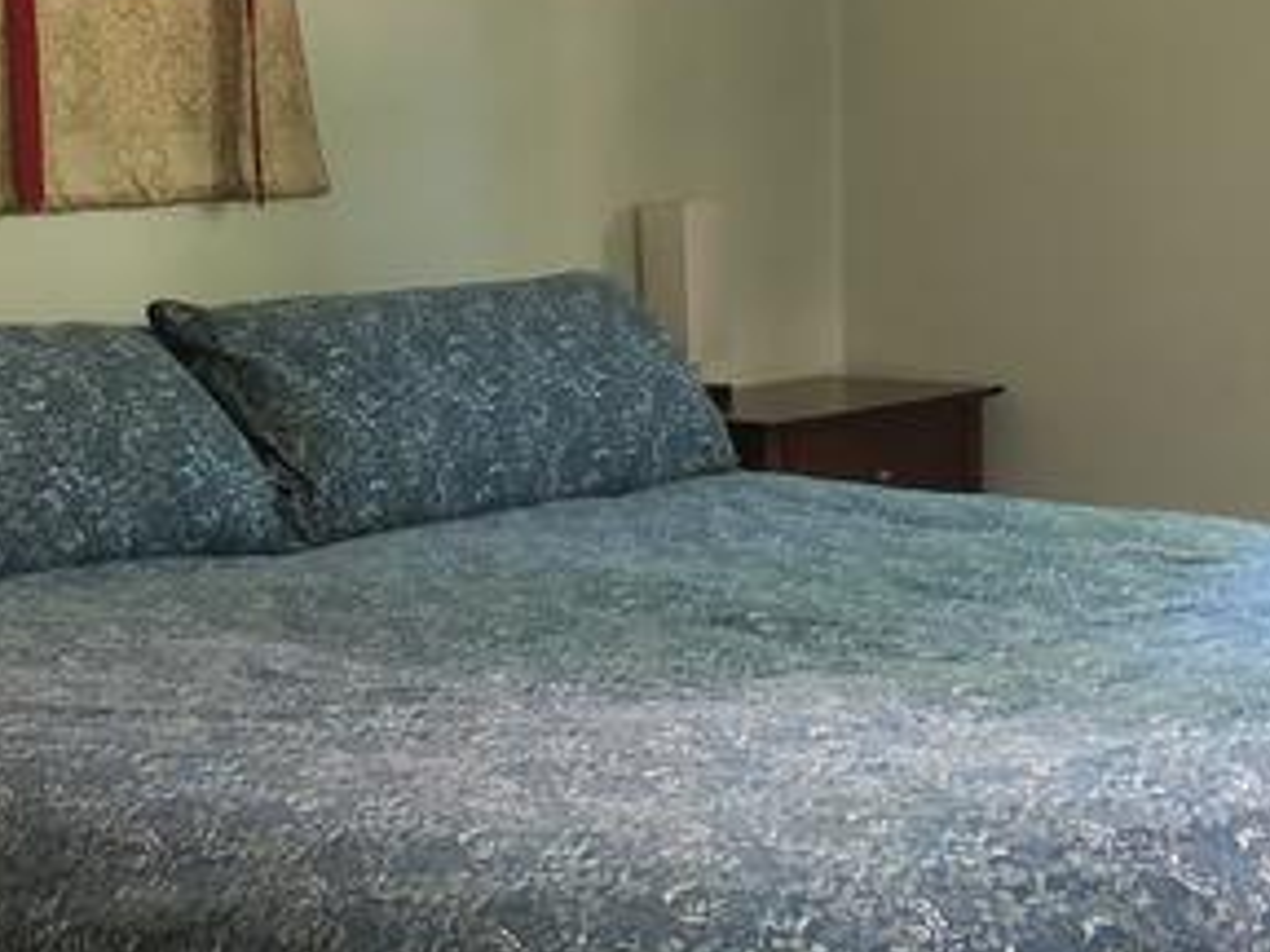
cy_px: 474
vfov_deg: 20.2
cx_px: 633
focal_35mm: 73
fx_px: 2678
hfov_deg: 26.7
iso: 80
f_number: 1.8
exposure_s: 1/4
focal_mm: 3.99
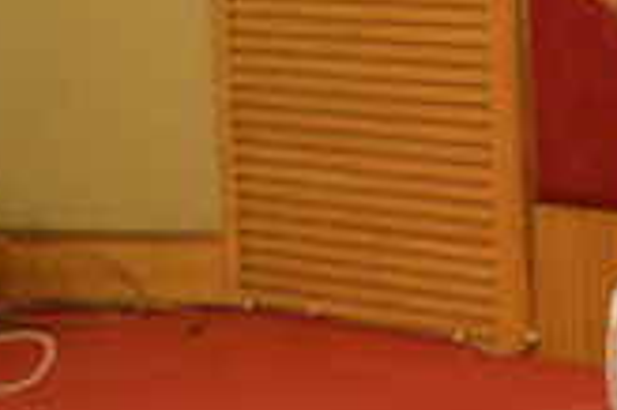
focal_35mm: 192
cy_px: 222
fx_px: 3287
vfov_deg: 7.1
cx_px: 820
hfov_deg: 10.5
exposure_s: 1/15
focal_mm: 42
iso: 2200
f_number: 5.3
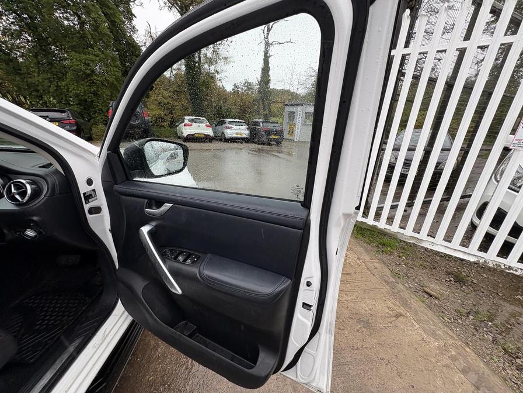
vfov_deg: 85.7
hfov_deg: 102.1
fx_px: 212
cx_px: 262
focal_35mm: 14
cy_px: 196
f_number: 2.2
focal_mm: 2.22
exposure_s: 1/99
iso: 64
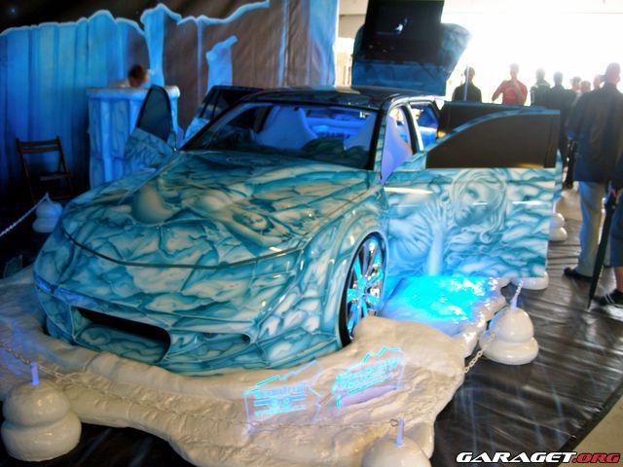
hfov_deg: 52.6
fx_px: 630
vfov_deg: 40.7
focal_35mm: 35
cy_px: 234
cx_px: 312
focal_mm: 5.7
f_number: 2.8
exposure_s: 1/15
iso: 64
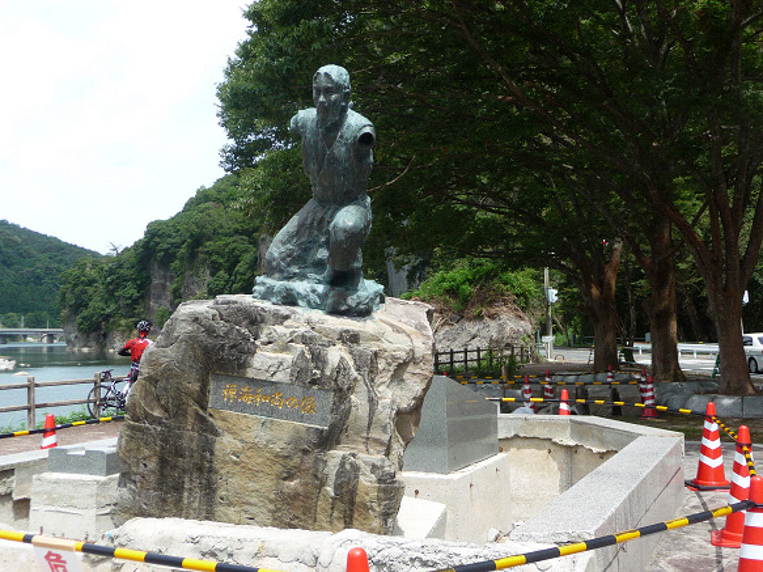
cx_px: 382
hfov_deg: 46.8
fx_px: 881
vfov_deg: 35.9
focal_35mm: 40
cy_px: 286
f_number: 3.9
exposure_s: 1/500
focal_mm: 6.7
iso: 100
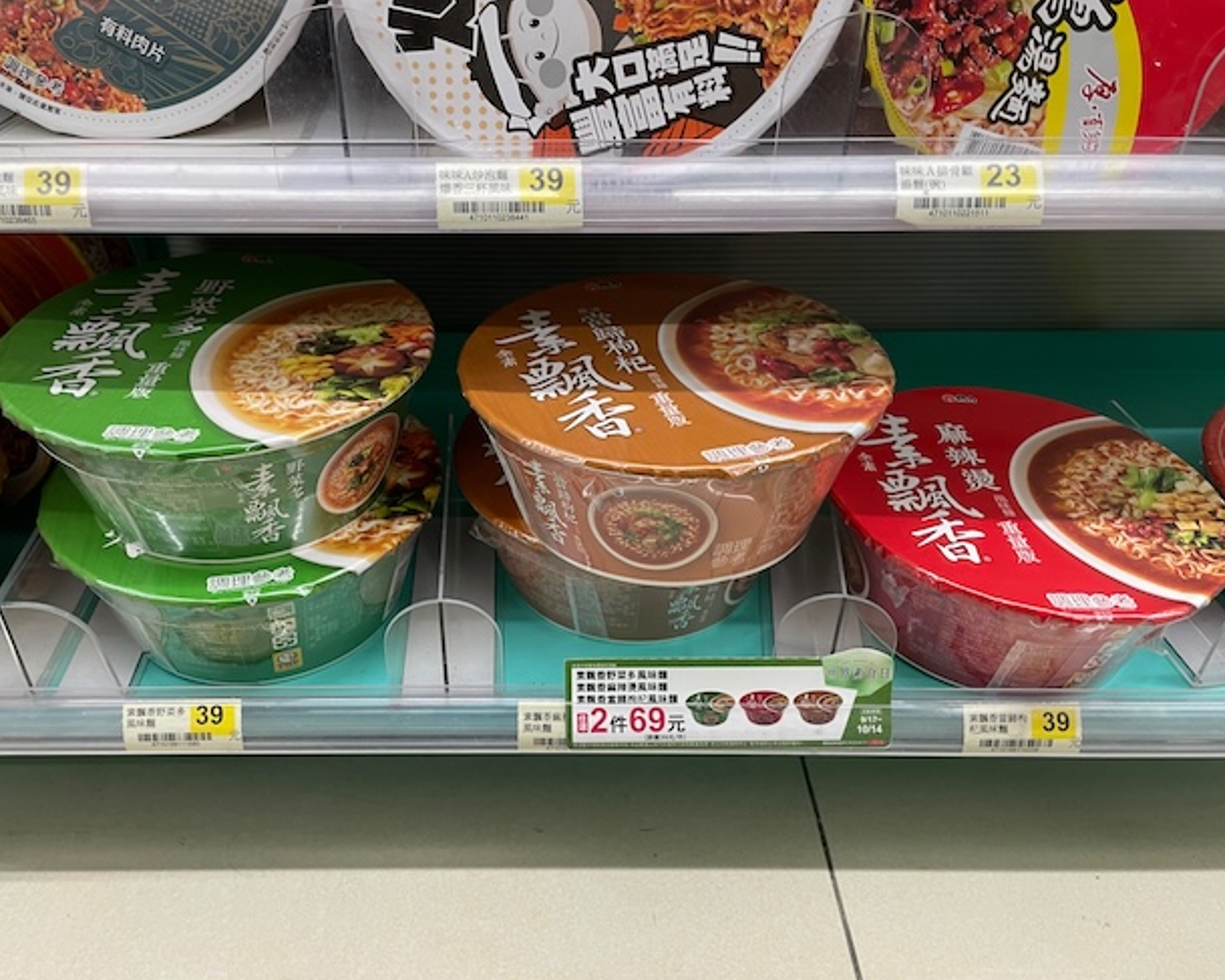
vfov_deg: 51.5
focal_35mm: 28
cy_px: 503
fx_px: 1015
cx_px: 559
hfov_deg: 62.1
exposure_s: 1/60
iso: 80
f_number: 1.6
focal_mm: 4.2
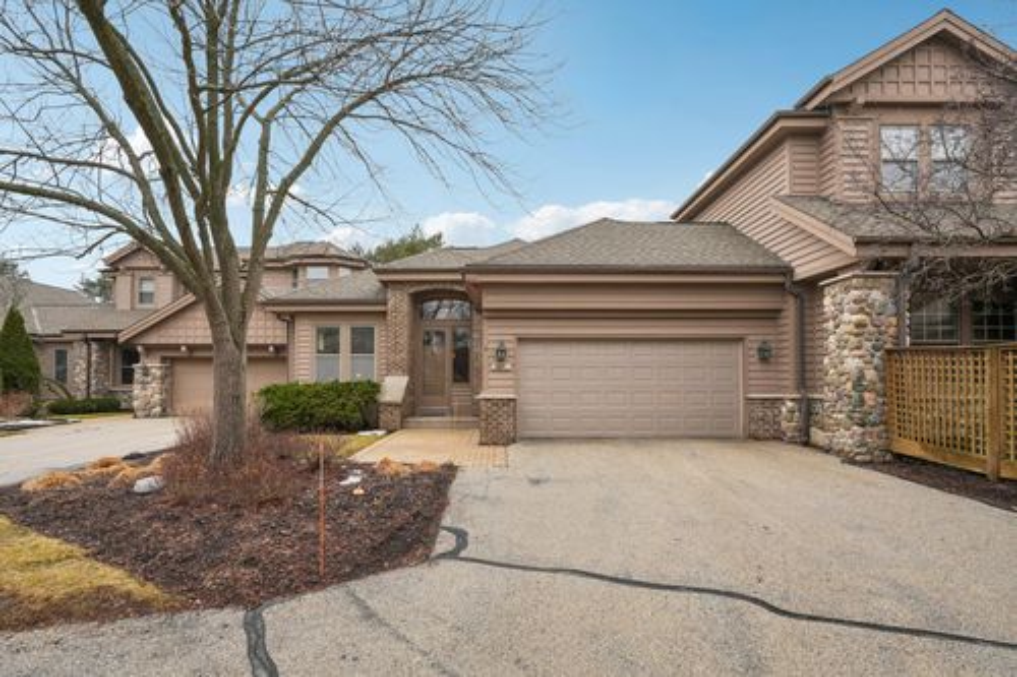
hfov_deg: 86.9
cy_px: 338
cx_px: 508
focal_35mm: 19
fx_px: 537
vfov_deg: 64.5
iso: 100
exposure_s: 1/125
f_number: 8
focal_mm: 19
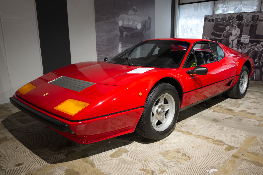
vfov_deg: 47.1
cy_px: 88
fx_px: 201
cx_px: 132
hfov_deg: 66.4
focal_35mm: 28
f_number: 8
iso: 125
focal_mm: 27.5
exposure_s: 1/2
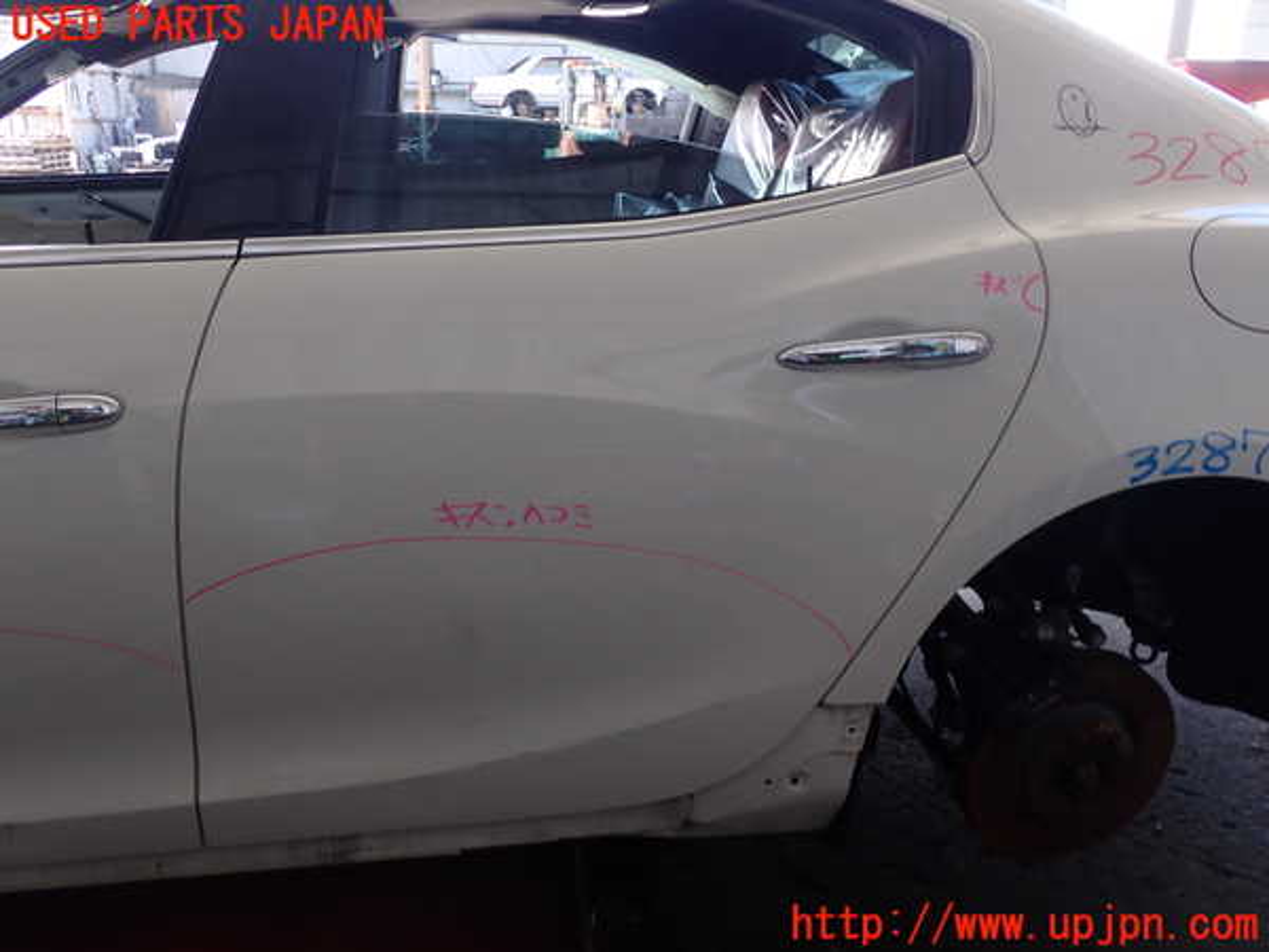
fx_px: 1100
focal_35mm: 30
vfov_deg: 46.8
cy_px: 476
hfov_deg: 60.0
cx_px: 634
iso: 100
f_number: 3.2
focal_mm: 5.4
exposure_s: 1/60
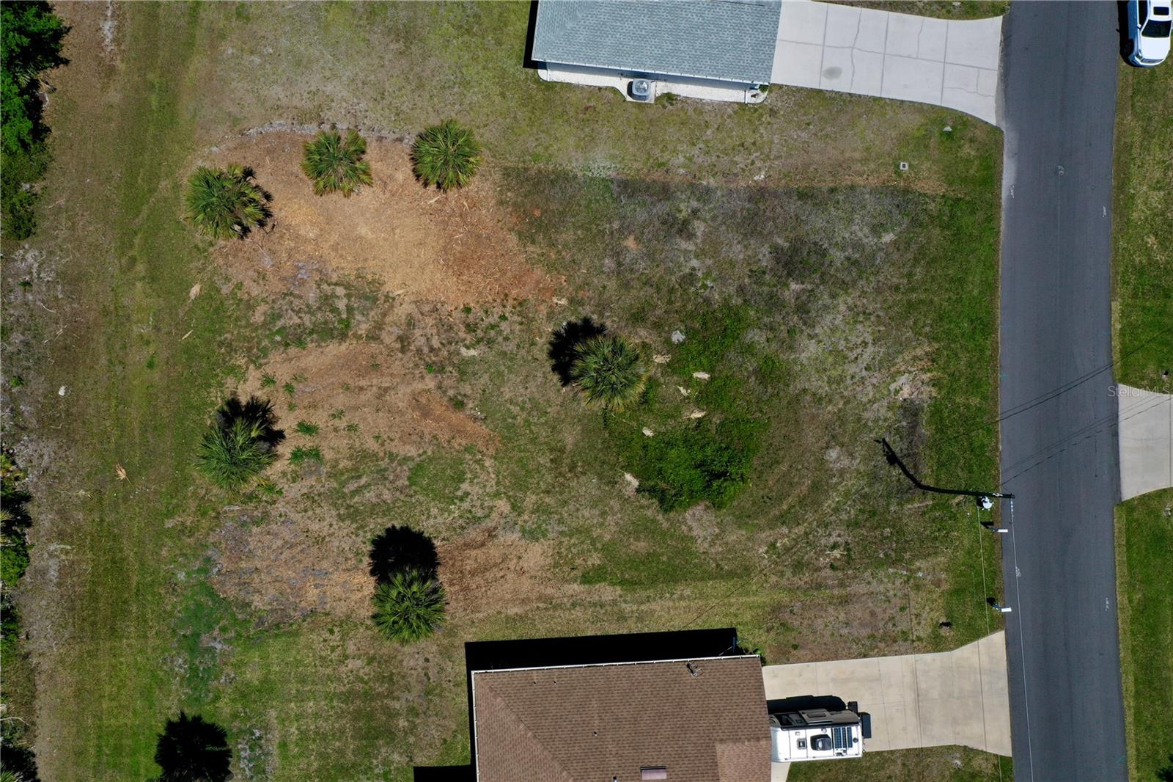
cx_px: 586
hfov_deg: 65.5
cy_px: 391
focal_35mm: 28
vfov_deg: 46.4
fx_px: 912
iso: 100
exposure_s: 1/1000
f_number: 7.1
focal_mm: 10.26
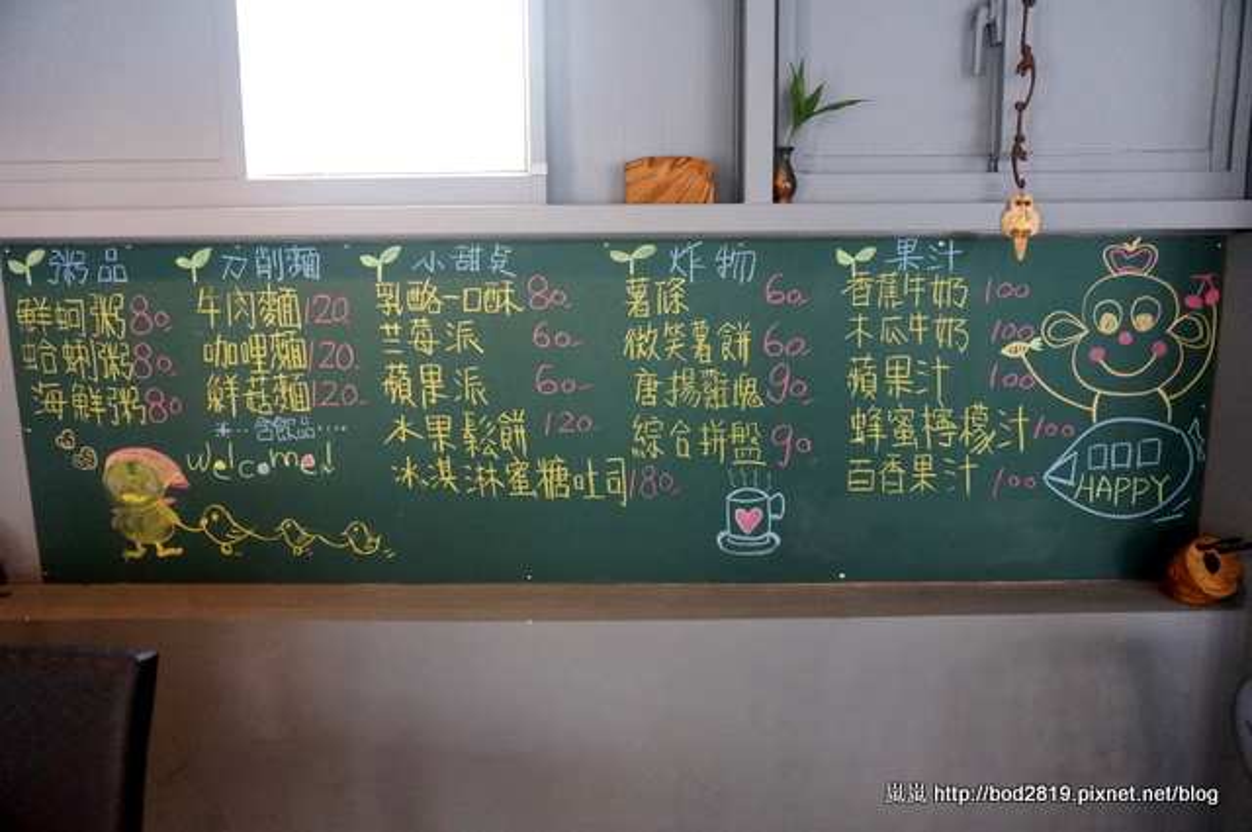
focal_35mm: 24
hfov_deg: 73.8
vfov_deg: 53.0
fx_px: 834
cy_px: 416
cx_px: 626
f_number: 3.5
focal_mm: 16
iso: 2500
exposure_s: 1/160
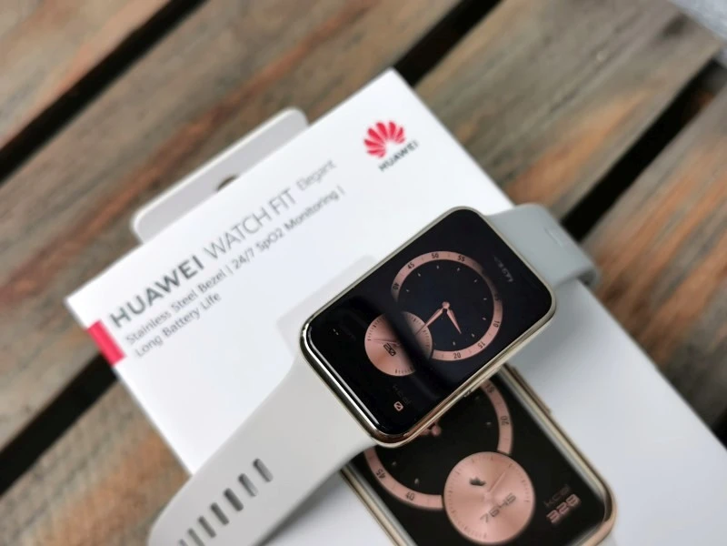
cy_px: 273
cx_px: 364
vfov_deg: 32.9
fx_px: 924
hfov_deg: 42.9
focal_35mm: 44
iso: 50
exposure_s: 1/623
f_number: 1.6
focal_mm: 5.56
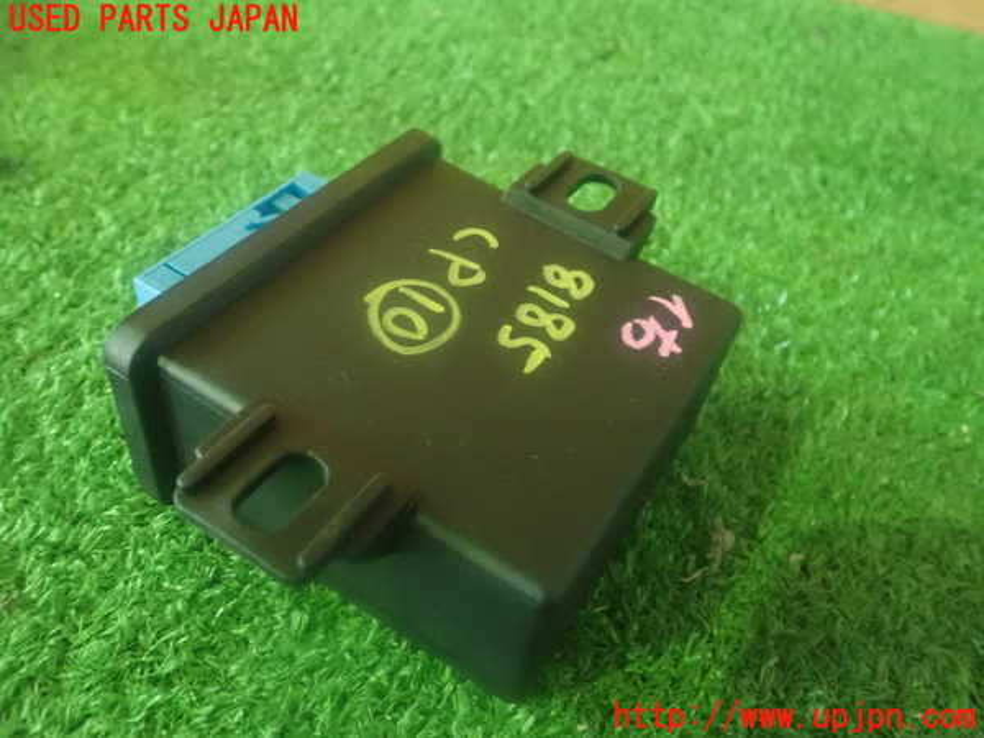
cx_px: 492
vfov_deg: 46.8
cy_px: 369
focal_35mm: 30
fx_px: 853
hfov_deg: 60.0
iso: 1600
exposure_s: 1/15
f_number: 2.3
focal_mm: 5.5
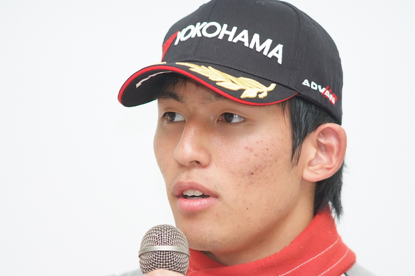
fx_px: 3112
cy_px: 138
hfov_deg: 7.6
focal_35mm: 270
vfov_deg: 5.1
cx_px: 208
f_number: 2.8
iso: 400
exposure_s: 1/250
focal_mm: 180
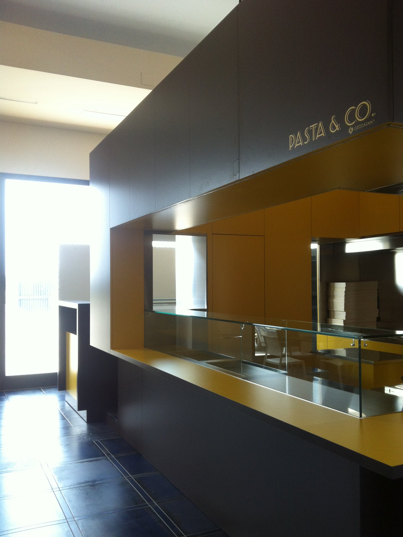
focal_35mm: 36
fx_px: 559
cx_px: 207
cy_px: 271
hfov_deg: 39.7
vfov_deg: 51.4
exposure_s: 1/60
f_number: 2.8
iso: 100
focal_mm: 3.85
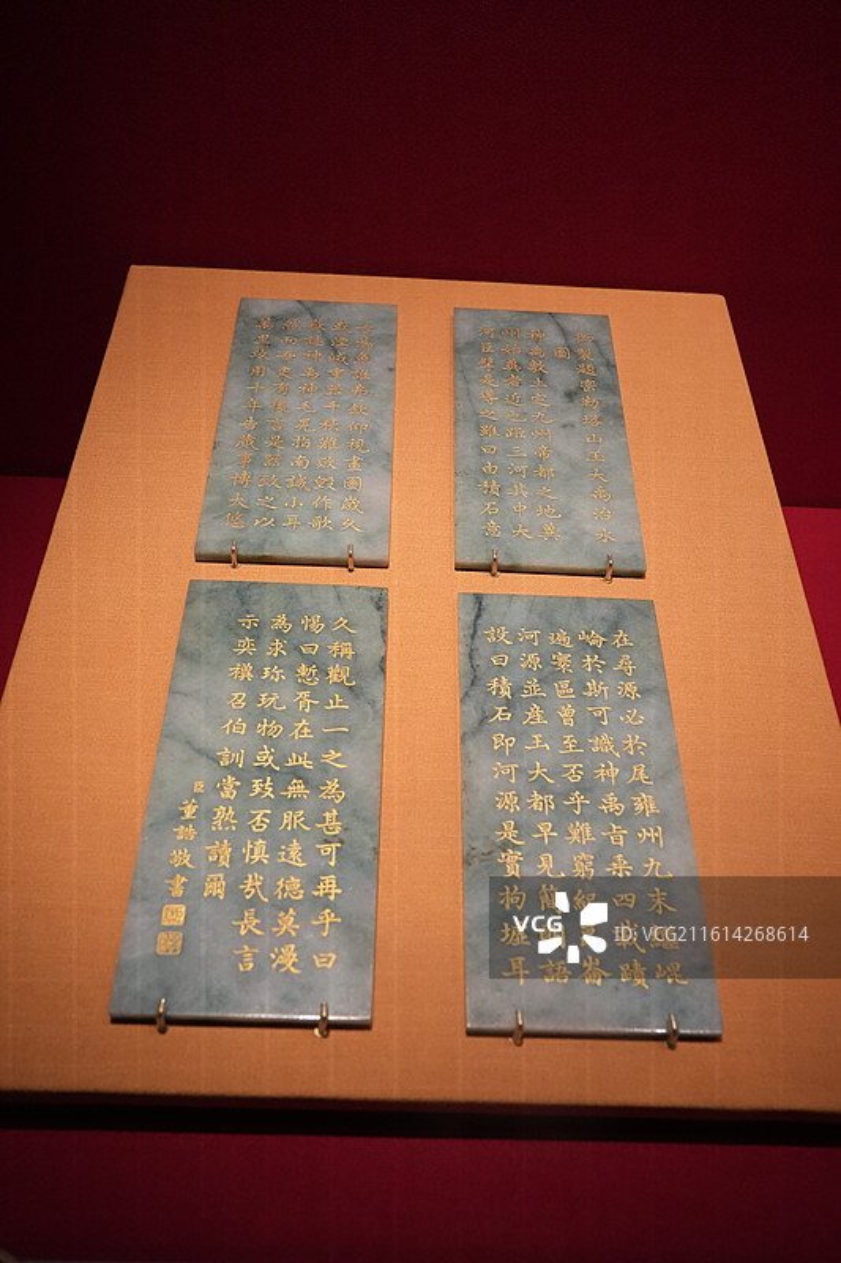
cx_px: 420
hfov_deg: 42.3
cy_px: 632
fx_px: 1087
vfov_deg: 60.3
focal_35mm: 31
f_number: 6.3
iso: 5000
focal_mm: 31
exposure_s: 1/60
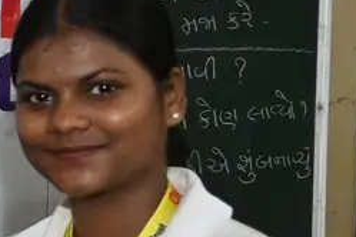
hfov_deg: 8.4
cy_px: 187
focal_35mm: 205
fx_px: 2030
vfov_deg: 6.7
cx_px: -721
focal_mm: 31.5
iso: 2000
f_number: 4
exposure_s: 1/100
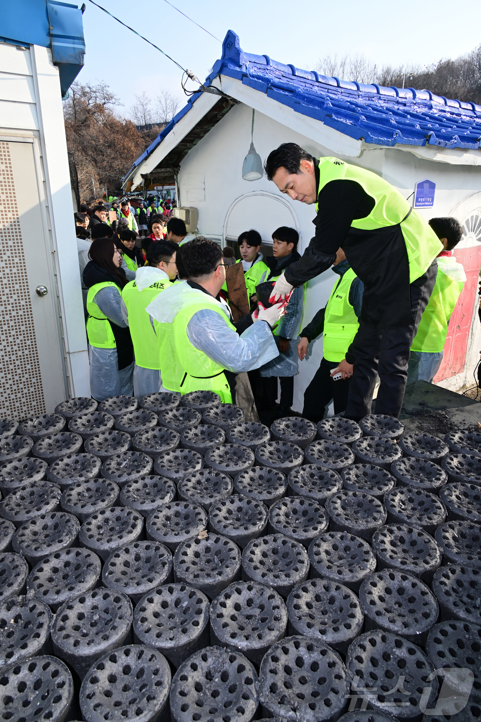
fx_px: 481
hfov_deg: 53.1
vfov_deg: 73.7
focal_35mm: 24
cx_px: 240
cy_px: 361
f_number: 11
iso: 640
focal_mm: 24
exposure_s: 1/320
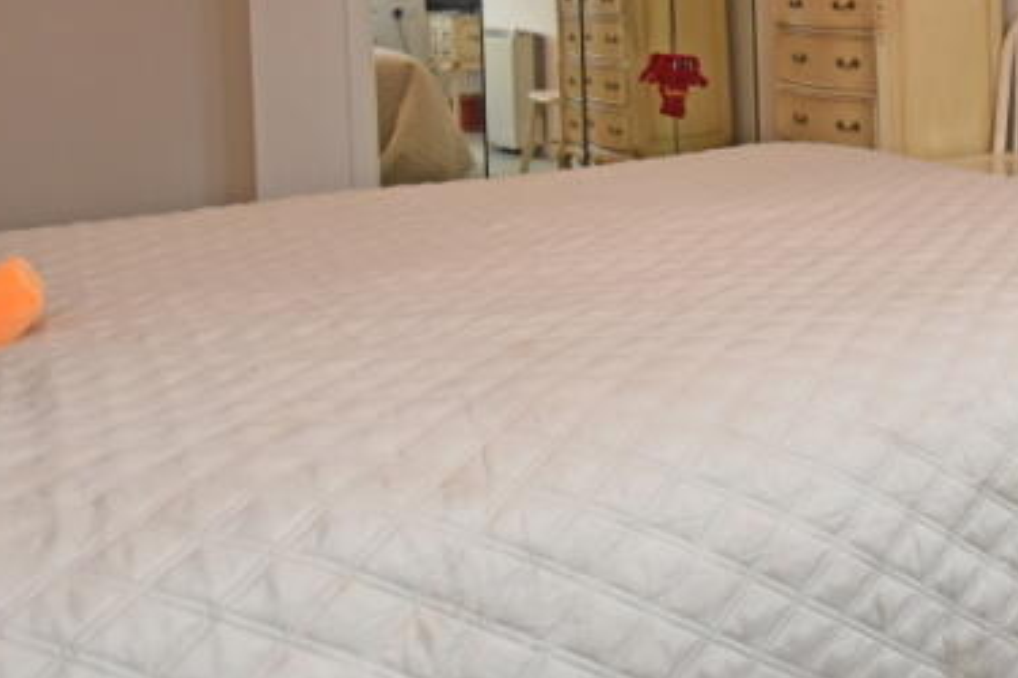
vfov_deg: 30.1
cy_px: -18
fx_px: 1159
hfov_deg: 41.5
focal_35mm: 41
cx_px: 1007
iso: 900
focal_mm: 10
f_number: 4
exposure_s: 1/125
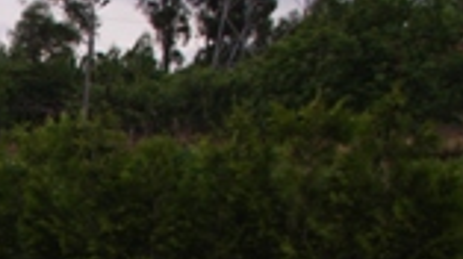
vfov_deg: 7.9
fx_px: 1779
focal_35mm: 145
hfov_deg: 13.5
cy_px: 575
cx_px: -342
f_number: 10
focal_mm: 23.13
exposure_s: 1/180
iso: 200
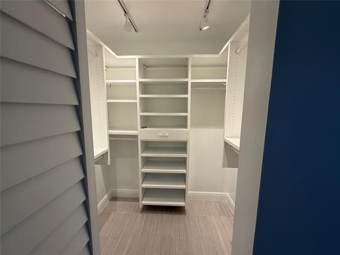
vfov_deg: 85.7
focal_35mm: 14
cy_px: 128
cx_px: 170
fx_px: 138
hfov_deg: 102.1
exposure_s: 1/120
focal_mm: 2.22
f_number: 2.2
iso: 160
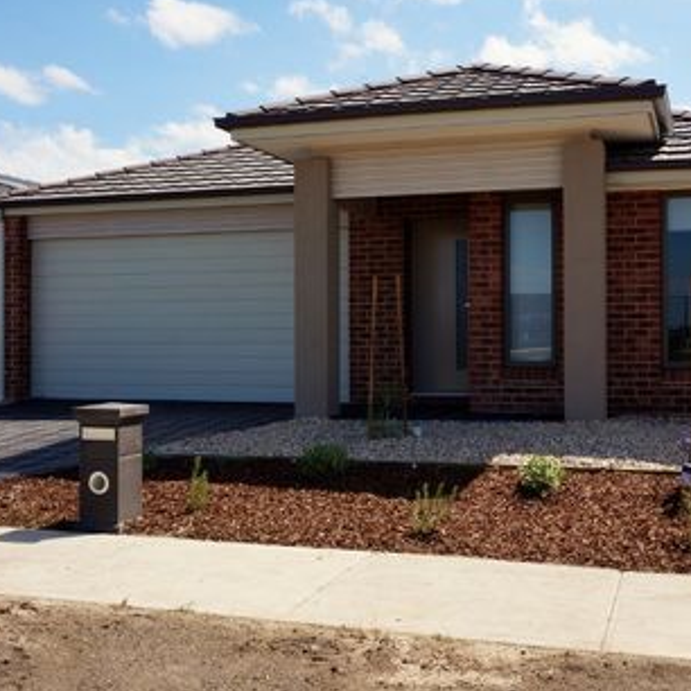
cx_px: 427
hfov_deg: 38.9
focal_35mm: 43
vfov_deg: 39.2
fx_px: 971
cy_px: 340
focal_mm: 22
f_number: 16
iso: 200
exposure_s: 1/160
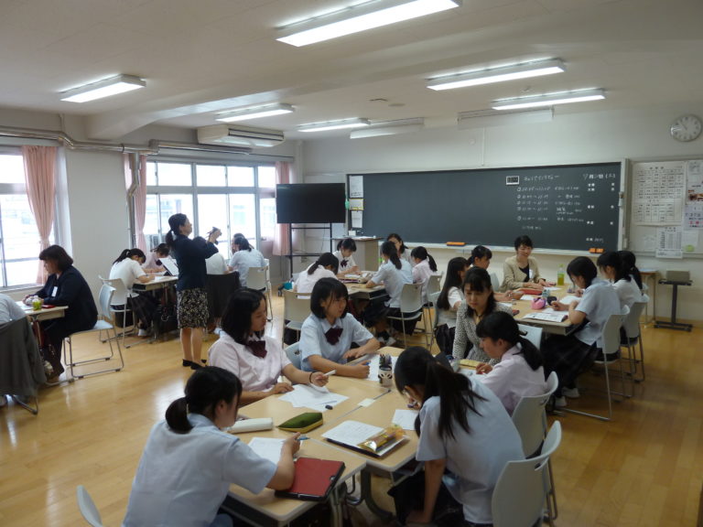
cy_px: 264
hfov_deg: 69.4
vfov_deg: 54.9
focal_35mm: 25
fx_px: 508
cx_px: 352
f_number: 3.3
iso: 125
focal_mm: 4.1
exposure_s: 1/30
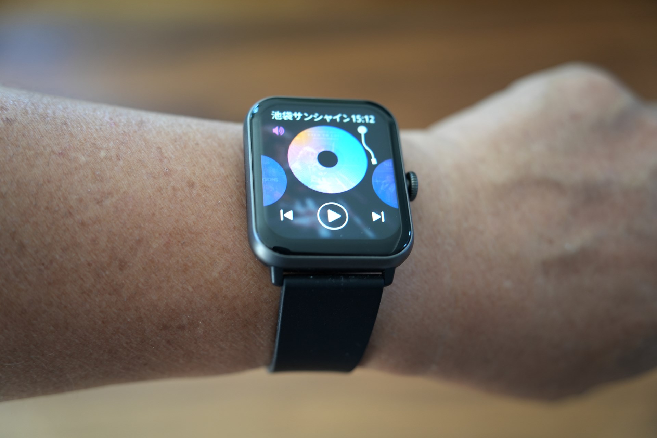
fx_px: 912
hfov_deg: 39.6
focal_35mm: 50
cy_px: 219
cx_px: 328
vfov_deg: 27.0
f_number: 3.5
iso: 400
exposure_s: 1/50
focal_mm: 50
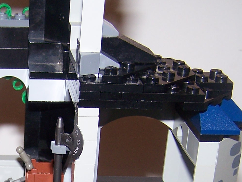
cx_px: 8
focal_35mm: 99
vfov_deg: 14.5
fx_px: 692
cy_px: 221
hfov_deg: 19.3
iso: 80
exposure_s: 1/60
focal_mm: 6.3
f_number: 2.8
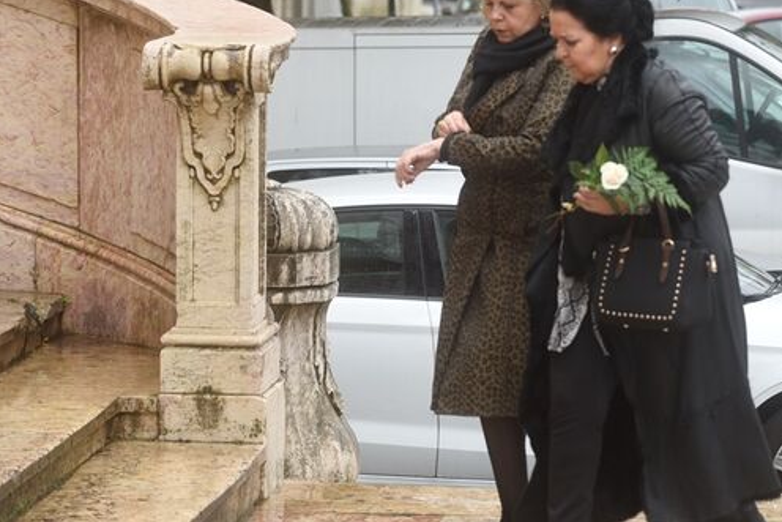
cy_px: 211
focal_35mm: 186
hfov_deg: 11.0
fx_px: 4041
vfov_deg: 7.4
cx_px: 588
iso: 250
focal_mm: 116
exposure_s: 1/400
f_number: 4.5
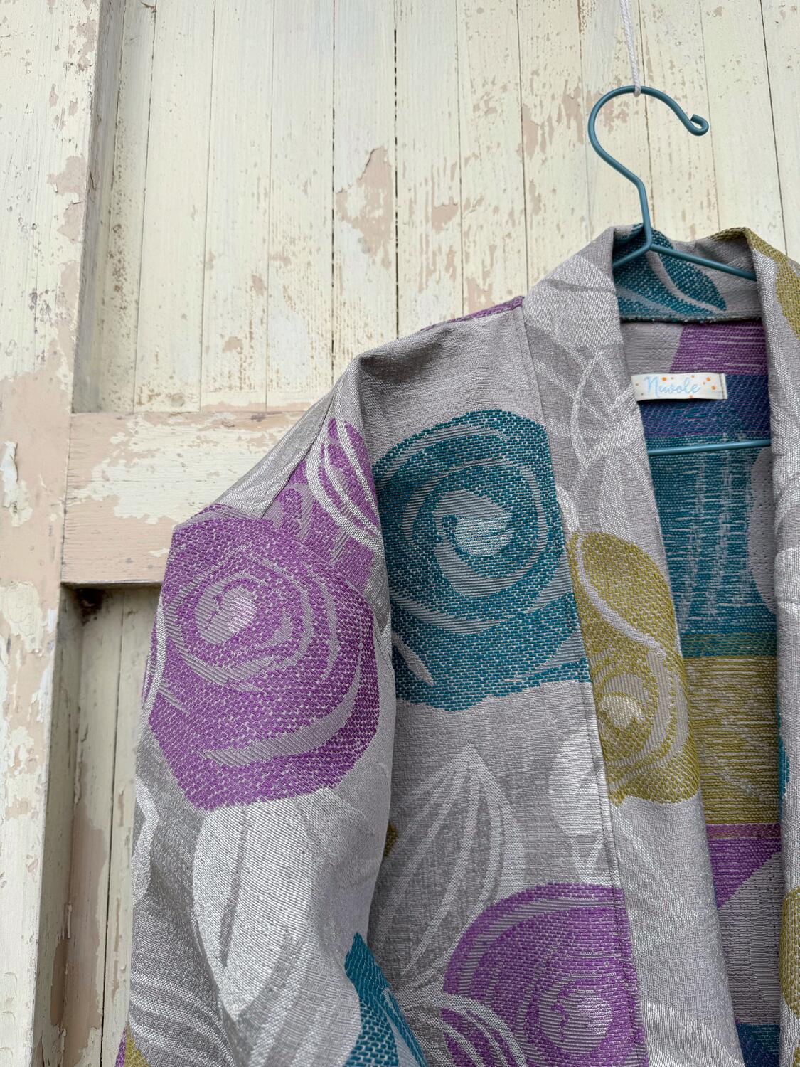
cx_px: 400
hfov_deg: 56.8
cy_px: 534
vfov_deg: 71.6
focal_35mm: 24
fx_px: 740
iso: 80
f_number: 1.78
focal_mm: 6.76
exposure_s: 1/689
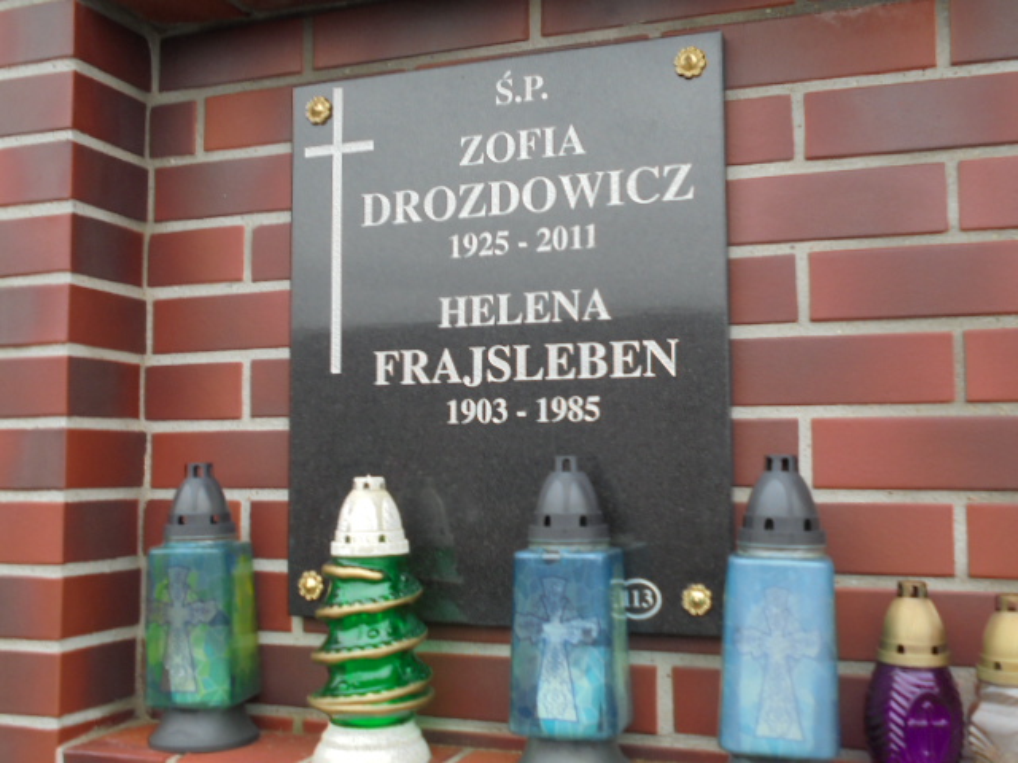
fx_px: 1118
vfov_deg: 37.7
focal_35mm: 38
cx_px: 509
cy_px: 382
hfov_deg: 49.0
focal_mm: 6.9
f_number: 4.2
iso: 100
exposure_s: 1/80
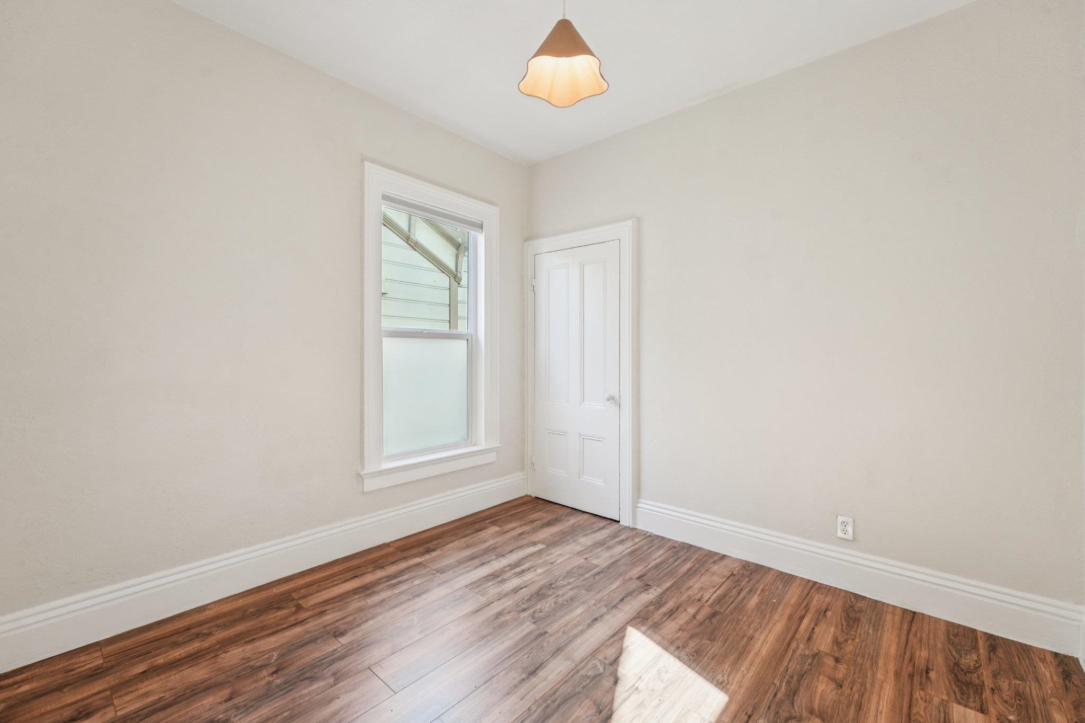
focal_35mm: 14
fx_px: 422
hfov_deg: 104.3
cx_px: 542
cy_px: 362
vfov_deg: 81.2
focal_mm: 14
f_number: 8
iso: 640
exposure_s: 1/30
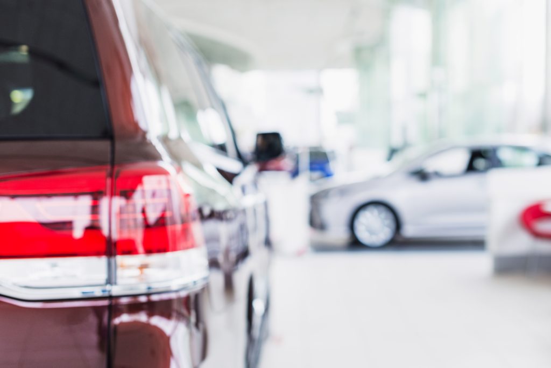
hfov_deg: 39.6
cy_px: 184
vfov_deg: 27.0
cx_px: 276
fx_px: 765
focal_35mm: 50
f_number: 3.2
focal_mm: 50
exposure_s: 1/160
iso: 250
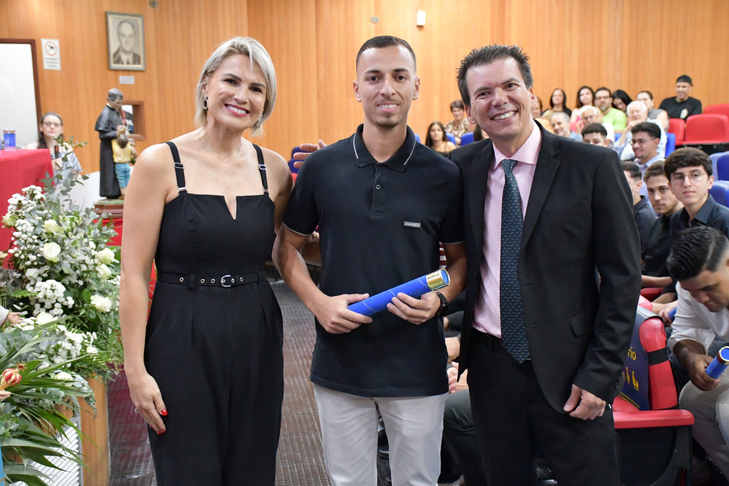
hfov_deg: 38.2
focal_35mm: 52
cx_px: 364
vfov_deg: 26.0
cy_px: 243
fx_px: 1053
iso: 6400
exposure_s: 1/60
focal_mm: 35
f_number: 4.2
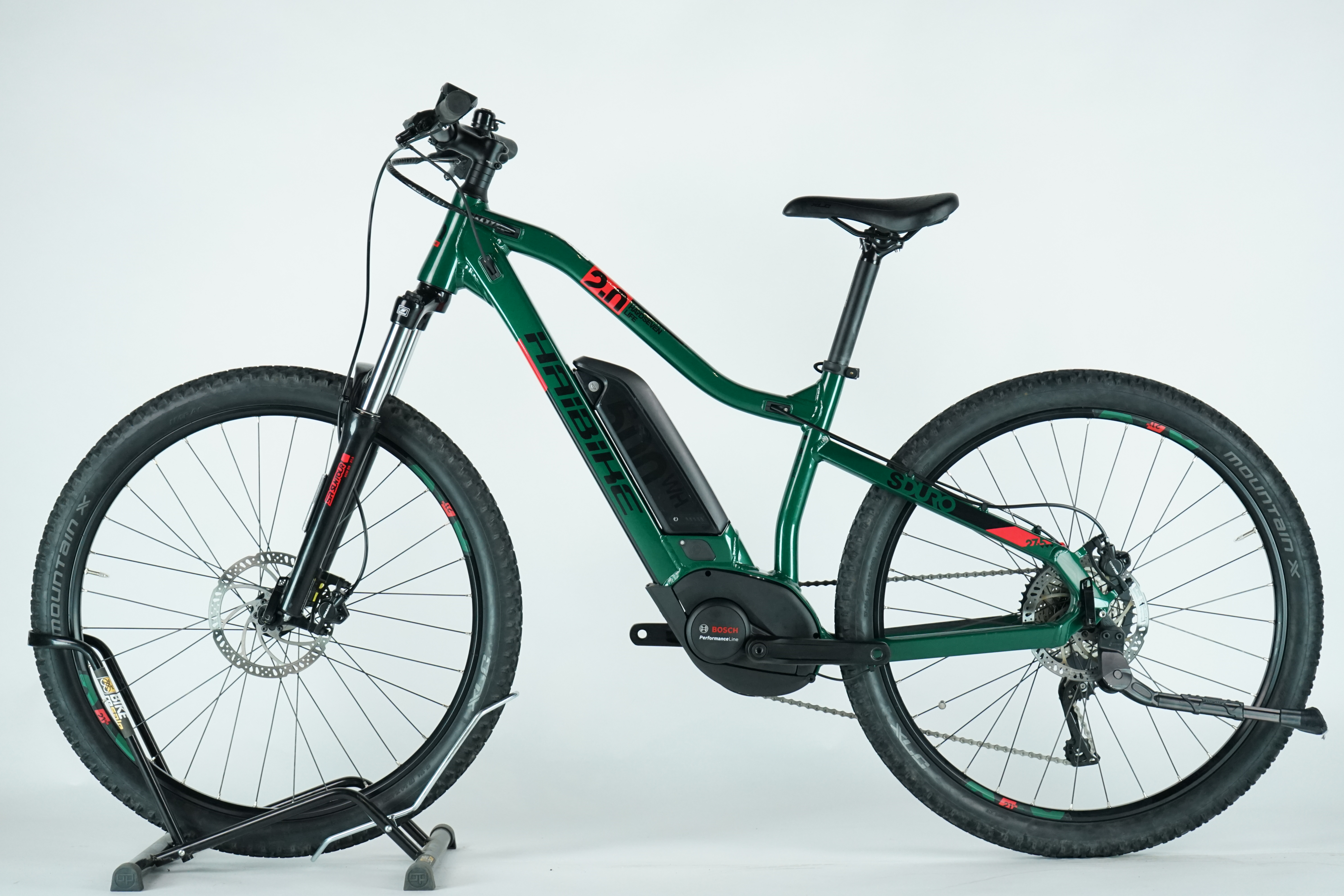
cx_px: 672
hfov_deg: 28.8
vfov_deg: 19.5
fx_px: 2613
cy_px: 448
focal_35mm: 70
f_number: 5.6
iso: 2000
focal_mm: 70
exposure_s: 1/200
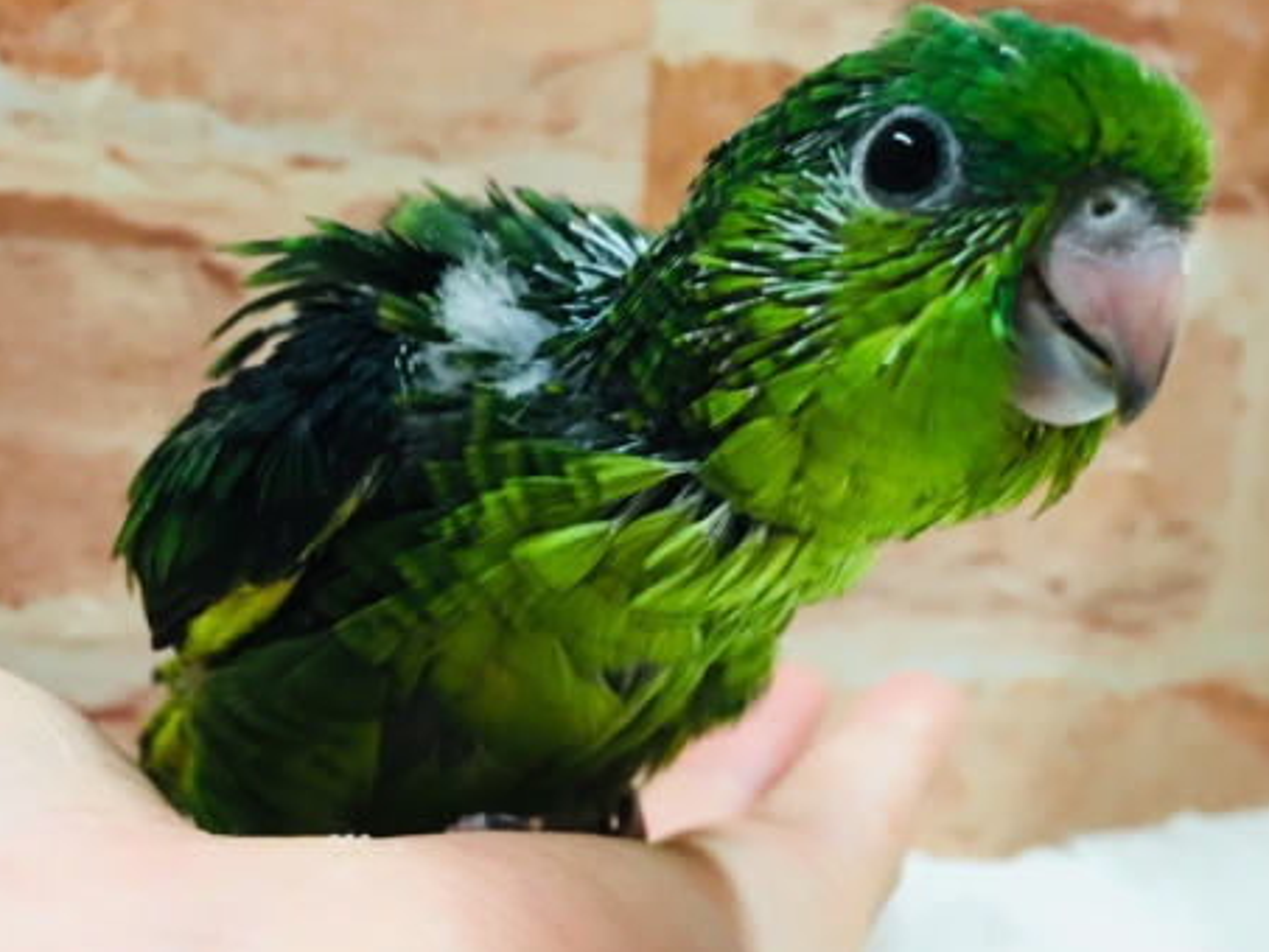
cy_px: 454
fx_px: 1503
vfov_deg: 35.1
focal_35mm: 41
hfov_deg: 45.5
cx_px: 754
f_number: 2.2
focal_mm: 4.15
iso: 50
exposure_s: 1/30
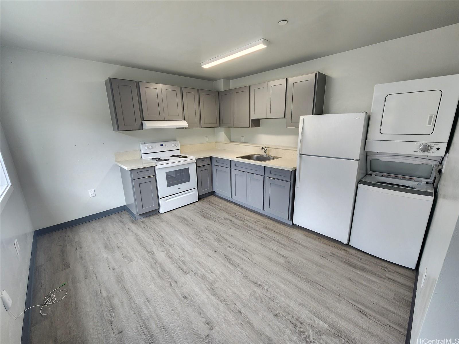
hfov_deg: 106.2
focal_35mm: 13
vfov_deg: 89.9
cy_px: 172
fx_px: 172
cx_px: 230
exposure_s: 1/60
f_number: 2.2
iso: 80
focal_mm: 2.2
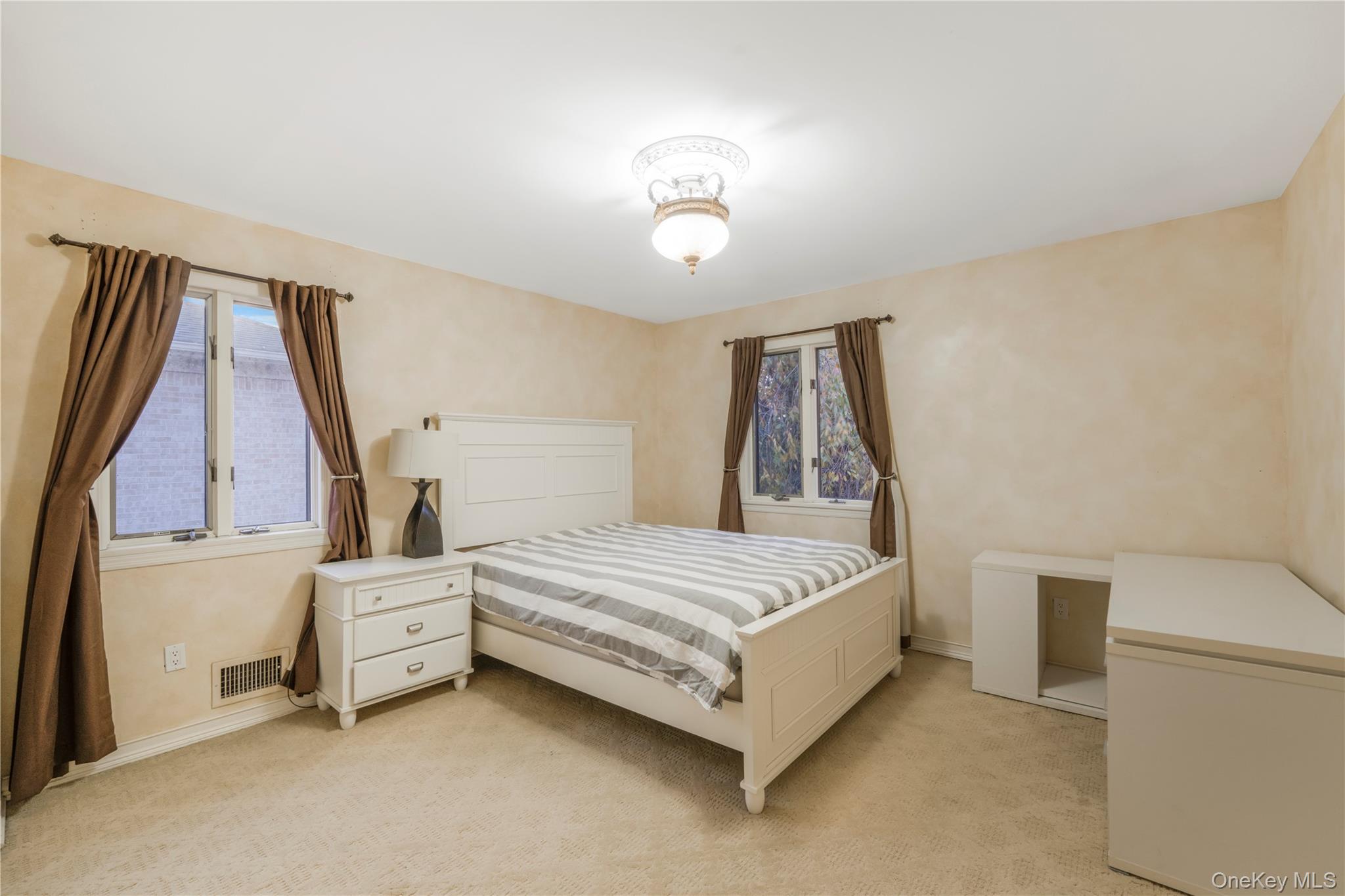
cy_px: 448
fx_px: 523
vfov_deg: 81.2
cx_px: 672
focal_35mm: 14
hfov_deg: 104.3
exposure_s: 1/6
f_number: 10
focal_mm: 14
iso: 1000
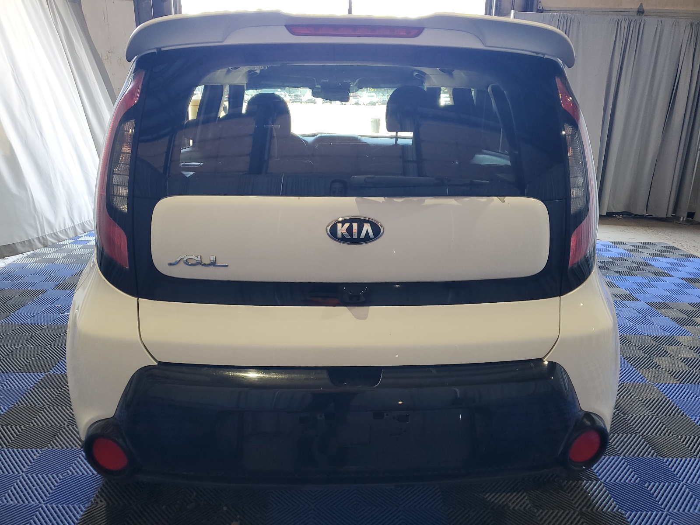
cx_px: 350
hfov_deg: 67.3
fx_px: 526
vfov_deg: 53.1
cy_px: 262
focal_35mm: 26
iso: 85
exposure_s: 1/60.2
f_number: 1.5
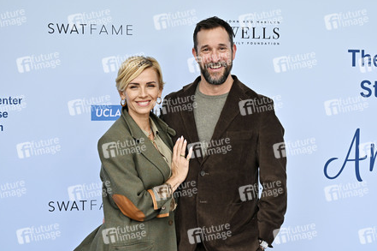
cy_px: 127
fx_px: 471
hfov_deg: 43.6
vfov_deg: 29.8
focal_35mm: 45
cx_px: 187
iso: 640
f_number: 6.3
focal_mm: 44
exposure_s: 1/320
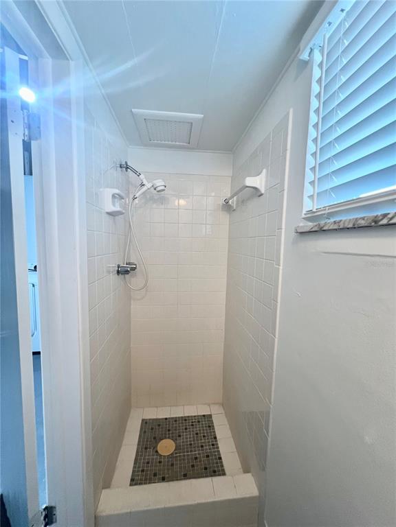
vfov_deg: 106.2
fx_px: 198
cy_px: 264
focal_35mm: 13
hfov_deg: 89.9
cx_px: 198
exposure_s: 1/60
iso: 160
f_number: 1.8
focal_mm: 1.57
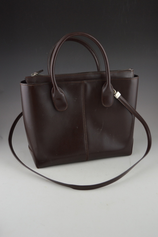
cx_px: 79
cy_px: 118
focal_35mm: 39
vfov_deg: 49.6
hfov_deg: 34.2
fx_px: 257
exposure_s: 1/100
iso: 400
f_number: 5
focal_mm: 26
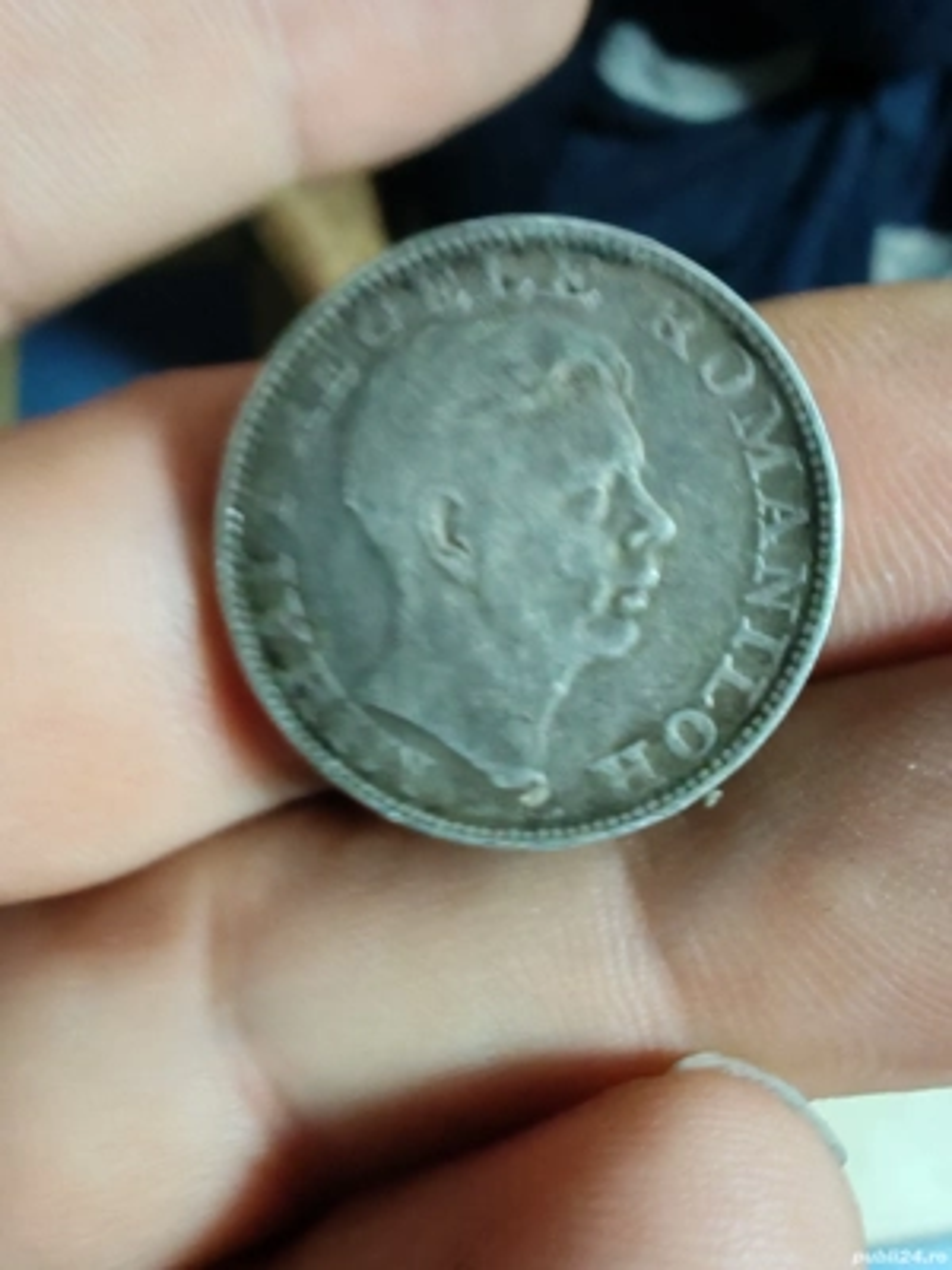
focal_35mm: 27
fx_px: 990
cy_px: 635
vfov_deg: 65.3
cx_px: 476
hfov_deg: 51.4
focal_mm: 1.96
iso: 320
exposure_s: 1/14
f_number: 2.2
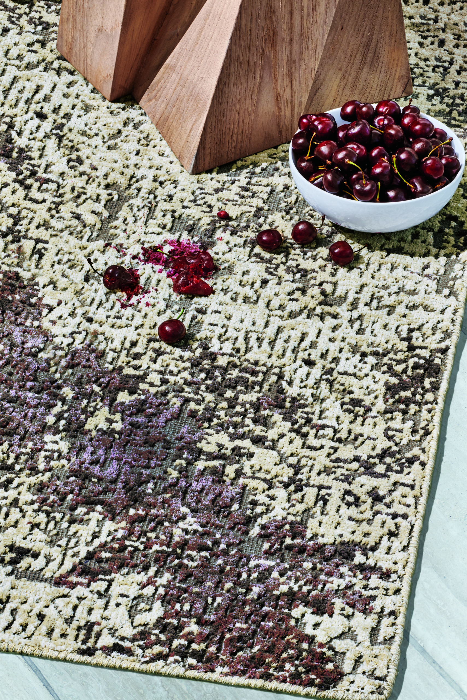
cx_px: 234
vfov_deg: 54.4
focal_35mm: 35
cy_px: 350
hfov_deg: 37.9
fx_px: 680
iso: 200
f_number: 4
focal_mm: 35
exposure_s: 1/400
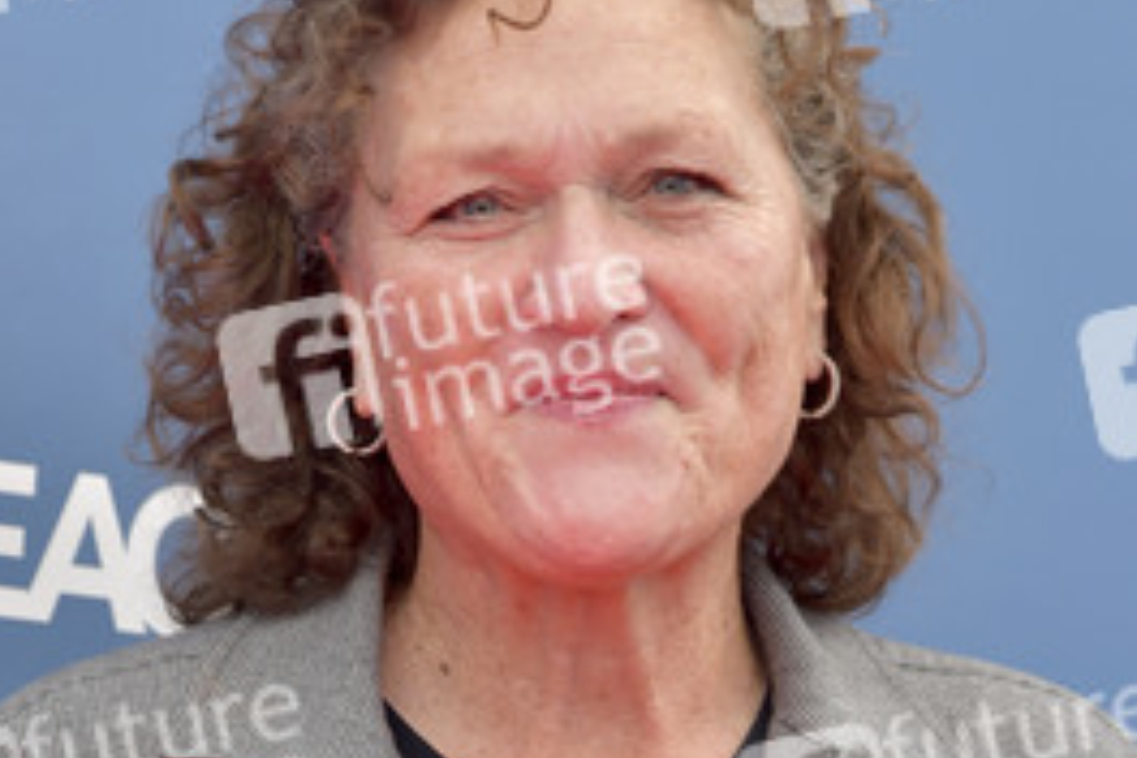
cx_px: 566
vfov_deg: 7.5
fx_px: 5748
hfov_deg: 11.3
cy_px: 573
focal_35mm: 182
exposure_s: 1/250
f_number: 6.3
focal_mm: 120
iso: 250
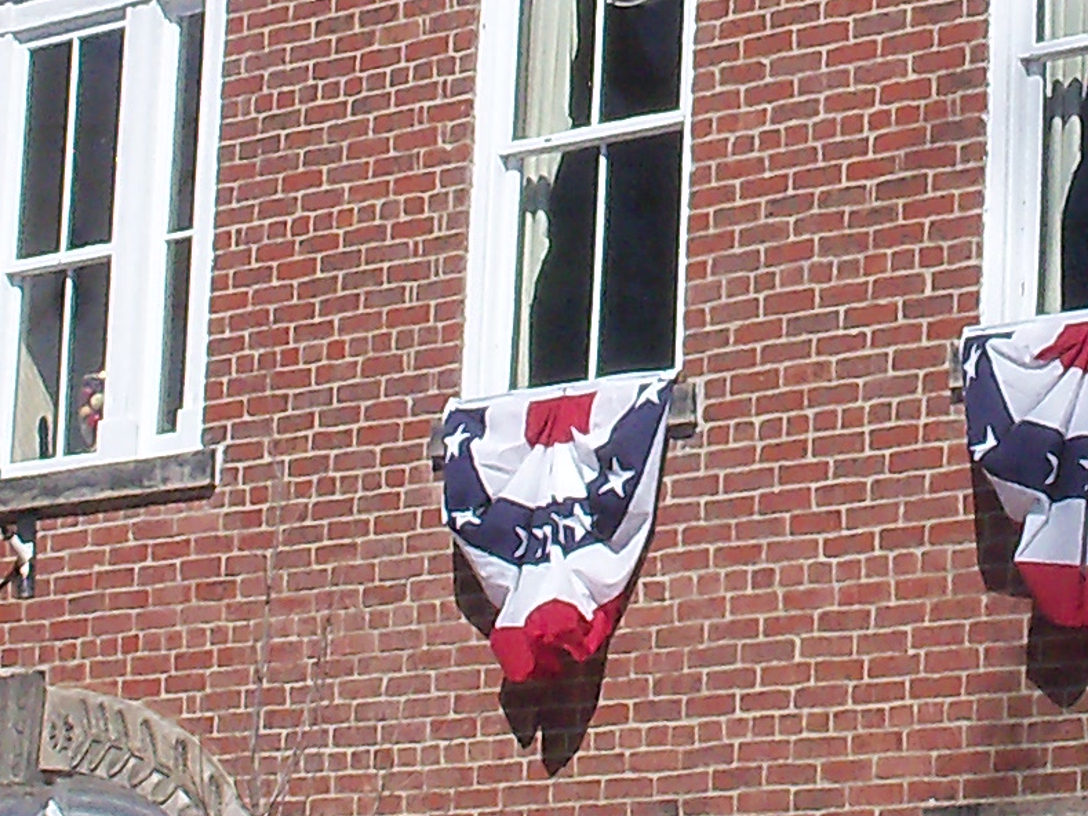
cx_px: 1060
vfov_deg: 8.4
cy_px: -21
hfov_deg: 11.1
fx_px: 5533
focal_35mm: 176
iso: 80
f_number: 5.5
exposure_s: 1/500
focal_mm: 6.3
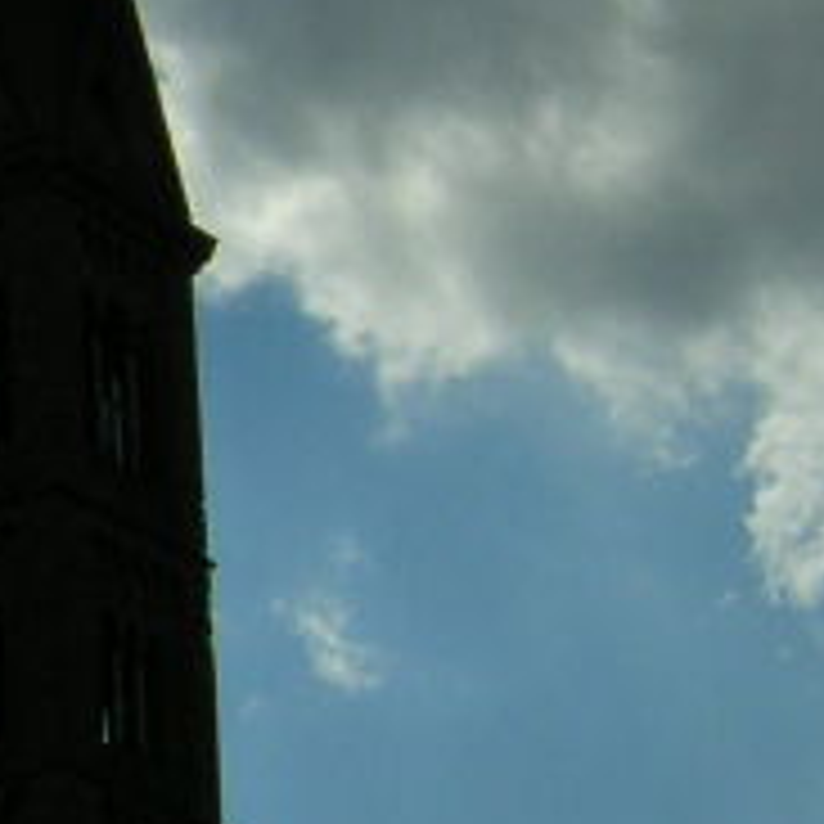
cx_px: -500
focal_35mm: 158
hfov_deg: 10.6
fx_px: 4255
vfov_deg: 11.1
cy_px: 455
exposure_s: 1/1866
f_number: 6.2
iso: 141
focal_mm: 6.6
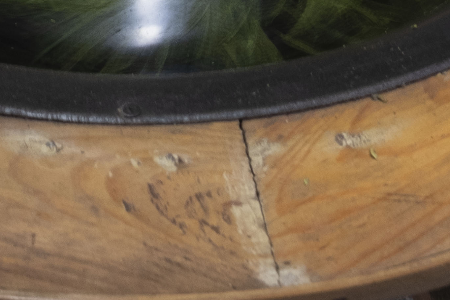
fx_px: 1650
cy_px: -312
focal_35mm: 132
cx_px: 221
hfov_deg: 15.5
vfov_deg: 9.6
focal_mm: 20.1
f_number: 6.4
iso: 320
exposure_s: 1/8
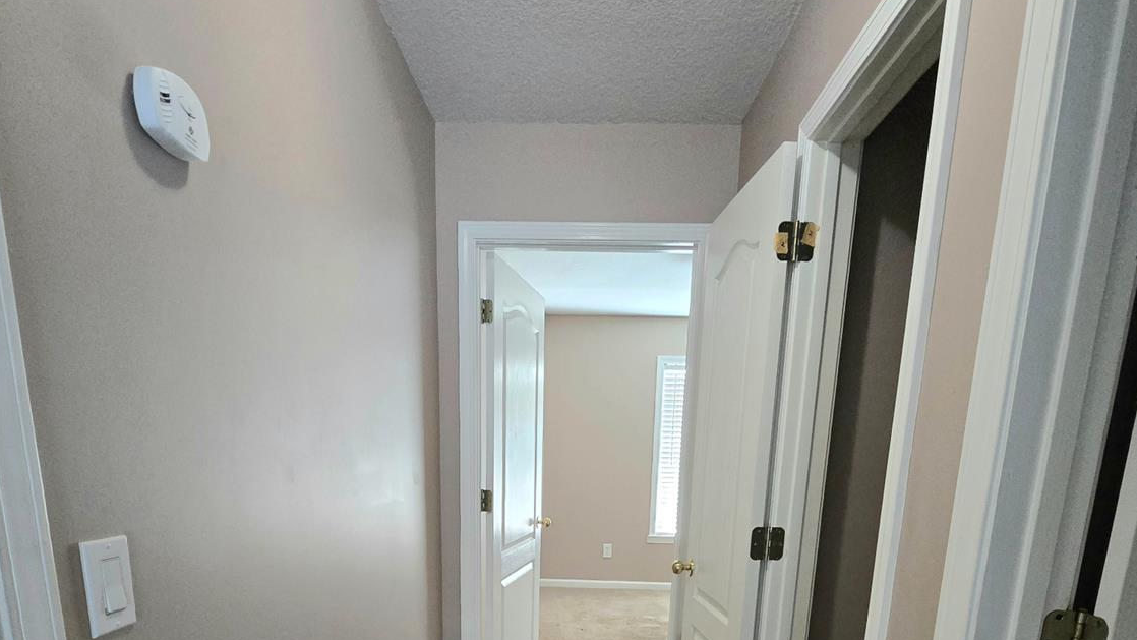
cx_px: 569
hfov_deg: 89.6
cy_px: 586
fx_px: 573
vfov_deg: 51.0
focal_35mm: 19
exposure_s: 1/60.2
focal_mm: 2.2
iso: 800
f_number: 2.2
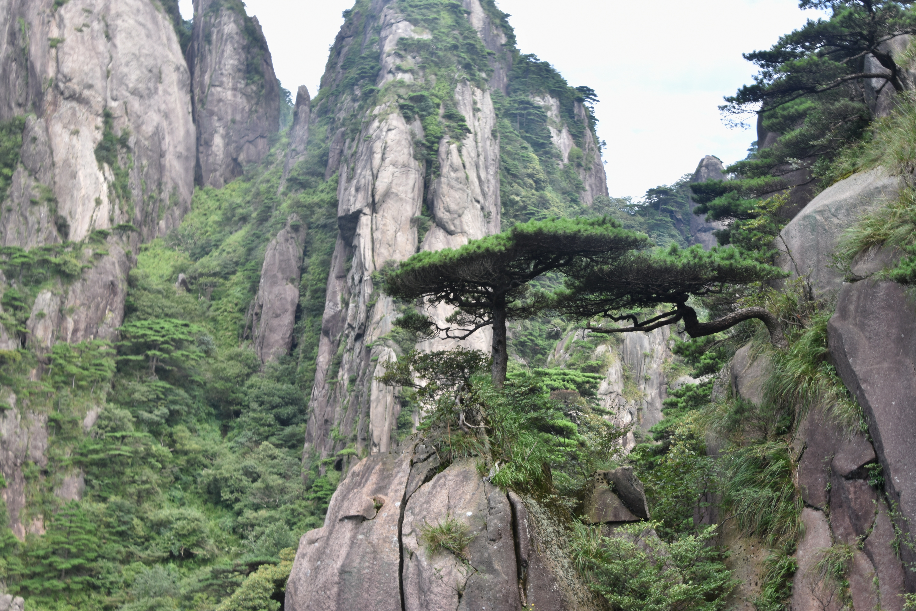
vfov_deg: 23.8
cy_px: 306
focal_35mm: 57
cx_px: 458
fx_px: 1450
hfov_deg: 35.1
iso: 100
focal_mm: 38
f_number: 18
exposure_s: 1/10
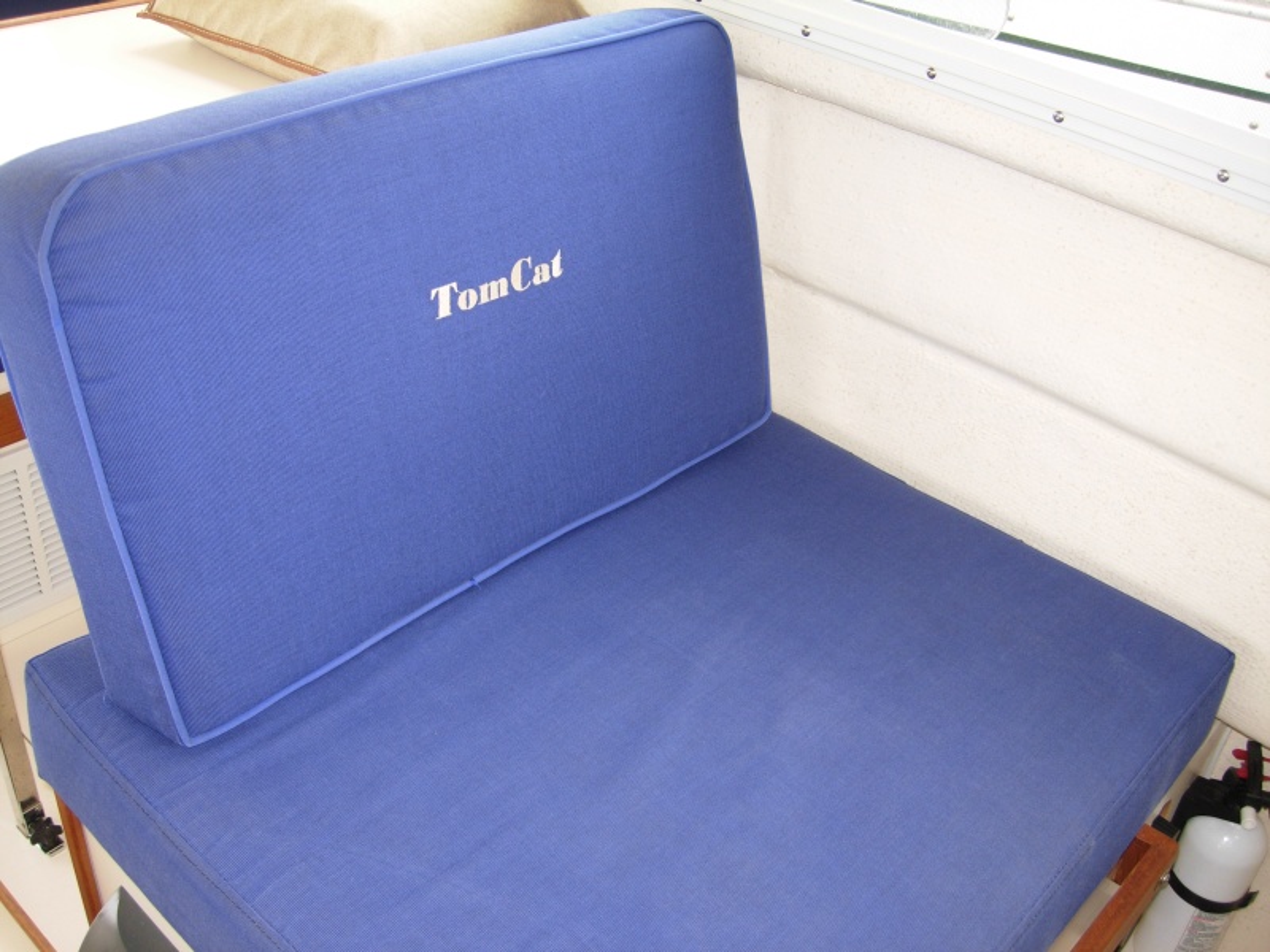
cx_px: 635
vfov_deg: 39.7
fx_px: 1321
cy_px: 476
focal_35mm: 36
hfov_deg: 51.4
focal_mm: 7.5
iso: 50
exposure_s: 1/45.2
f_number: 2.7
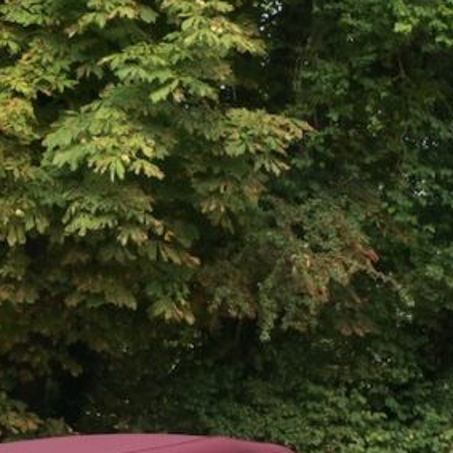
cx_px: -50
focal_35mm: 277
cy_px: 476
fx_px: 4101
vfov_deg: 6.3
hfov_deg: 6.3
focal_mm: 60
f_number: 11
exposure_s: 1/250
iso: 400
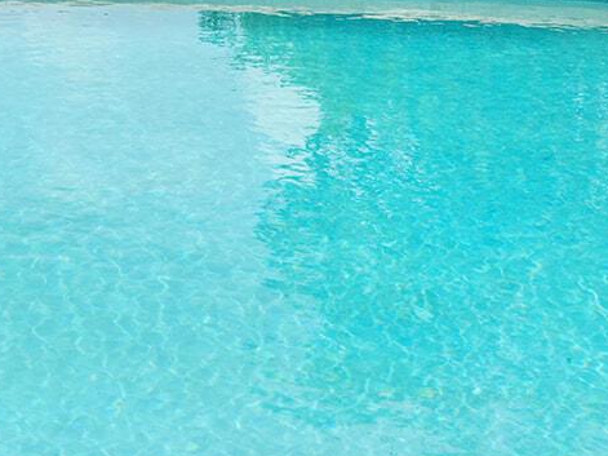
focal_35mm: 98
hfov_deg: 18.3
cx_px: -243
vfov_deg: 14.2
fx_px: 1721
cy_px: -204
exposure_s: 1/400
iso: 100
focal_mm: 30
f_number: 7.1
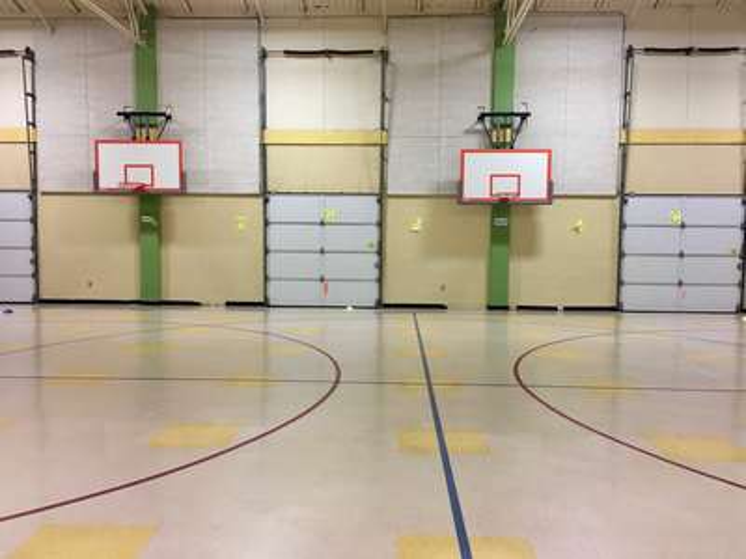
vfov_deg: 48.2
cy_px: 280
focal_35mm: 29
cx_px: 373
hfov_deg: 61.7
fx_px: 625
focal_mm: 4.15
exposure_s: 1/15
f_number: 2.2
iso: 40
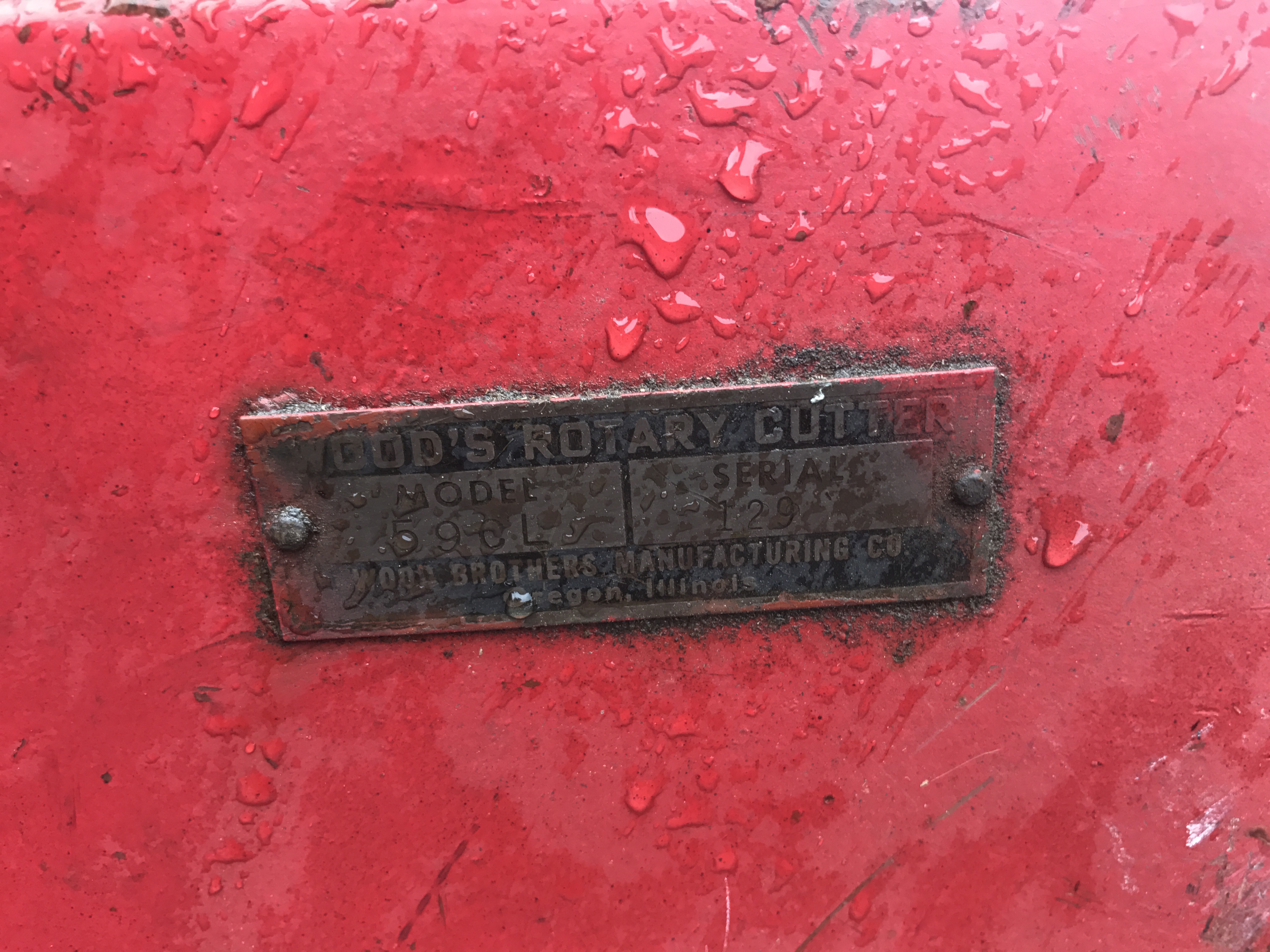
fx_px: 1027
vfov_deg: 49.7
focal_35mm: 28
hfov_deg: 63.4
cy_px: 476
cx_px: 635
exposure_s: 1/120
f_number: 1.8
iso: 40
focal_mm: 3.99
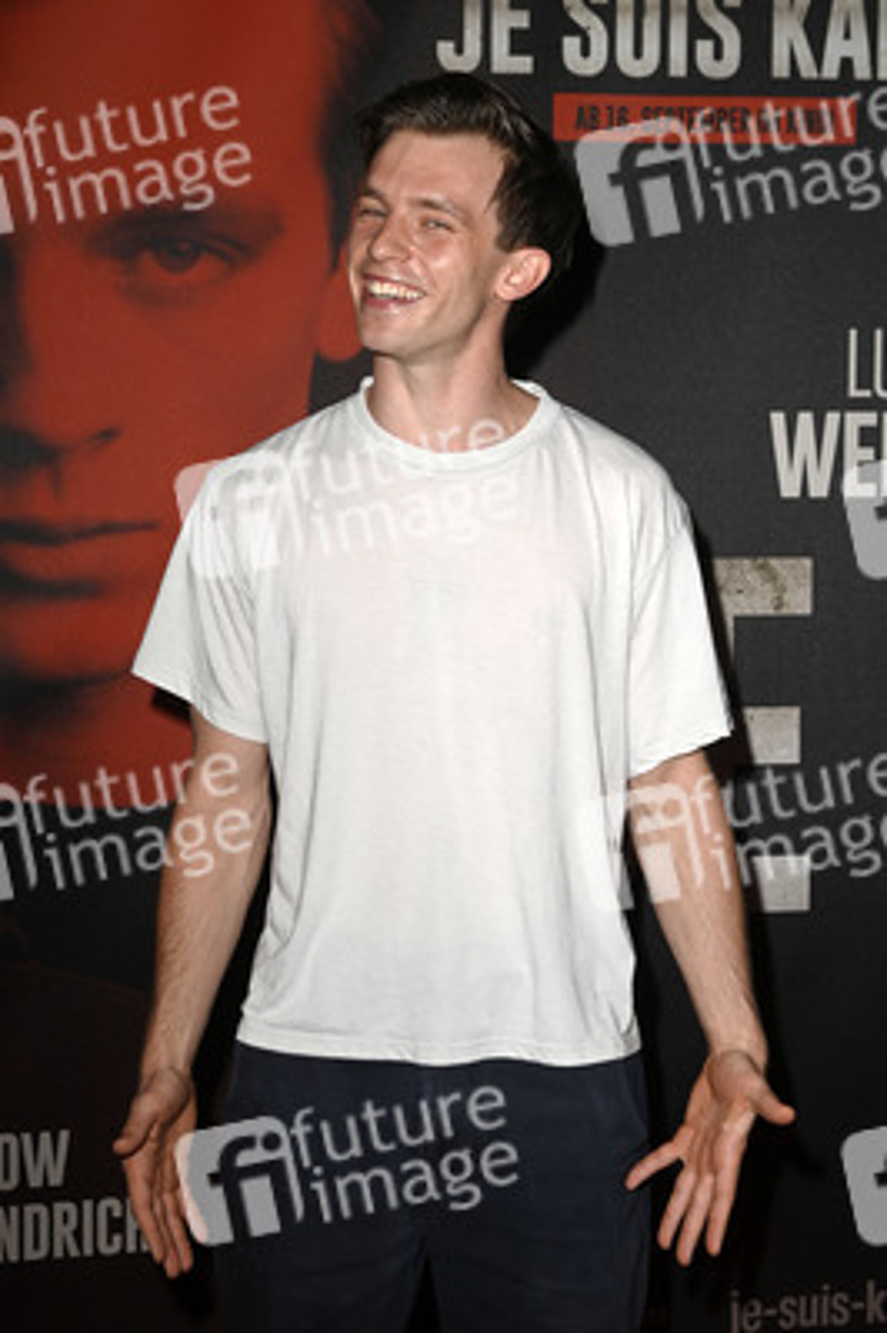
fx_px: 1925
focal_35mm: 52
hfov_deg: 25.9
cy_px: 666
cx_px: 444
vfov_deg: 38.2
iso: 400
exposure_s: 1/160
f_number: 5.6
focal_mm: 52
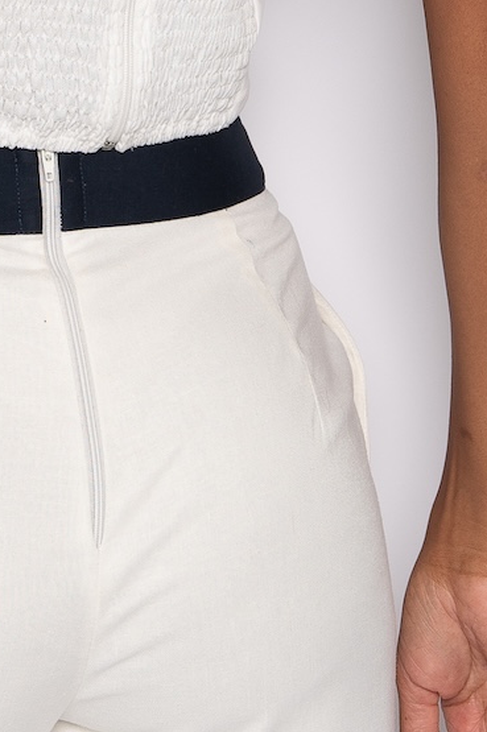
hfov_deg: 7.0
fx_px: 3964
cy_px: -38
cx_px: -41
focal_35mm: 195
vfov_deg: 10.5
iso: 200
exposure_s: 1/160
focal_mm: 48
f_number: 7.1
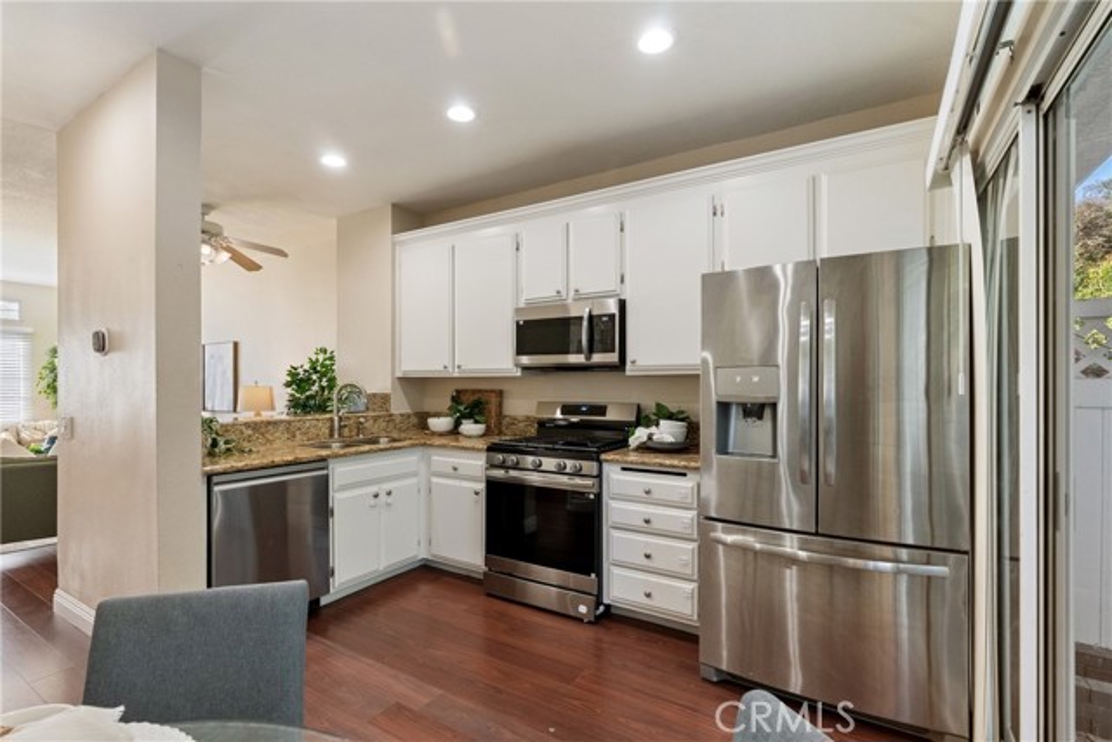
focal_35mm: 16
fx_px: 494
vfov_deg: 73.8
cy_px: 371
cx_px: 556
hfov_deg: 96.7
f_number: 9
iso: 3200
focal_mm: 16
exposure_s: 1/30
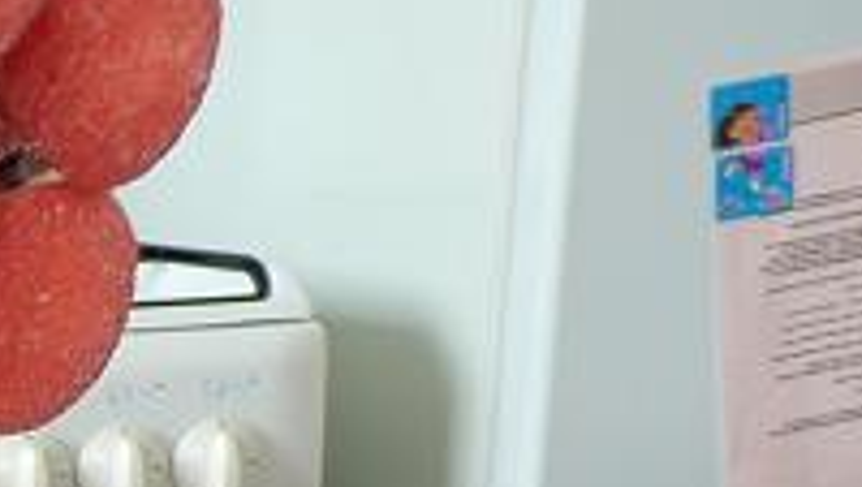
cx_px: -1052
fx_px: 3364
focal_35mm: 147
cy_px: 1237
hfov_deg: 12.3
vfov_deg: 7.6
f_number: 2.8
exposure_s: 1/50
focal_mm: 4.8
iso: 80
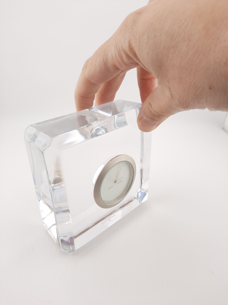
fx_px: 220
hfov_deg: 54.9
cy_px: 152
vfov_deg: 69.4
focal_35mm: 25
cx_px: 114
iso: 32
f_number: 2
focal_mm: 4.6
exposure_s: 1/304
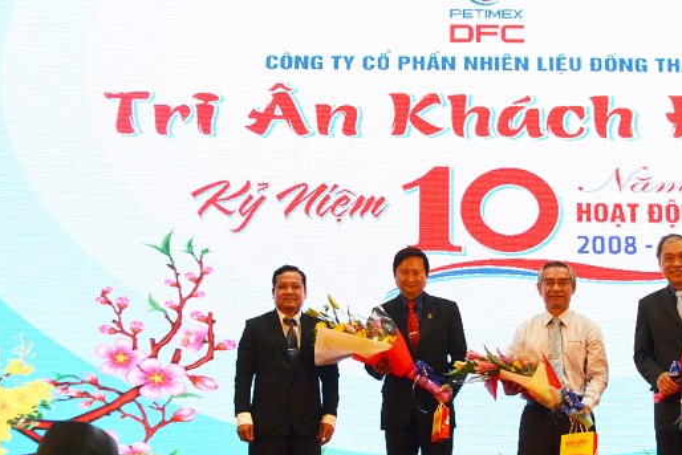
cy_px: 240
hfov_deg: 28.7
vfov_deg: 19.5
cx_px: 426
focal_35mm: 70
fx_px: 1326
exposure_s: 1/125
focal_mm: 24
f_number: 5.6
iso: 400
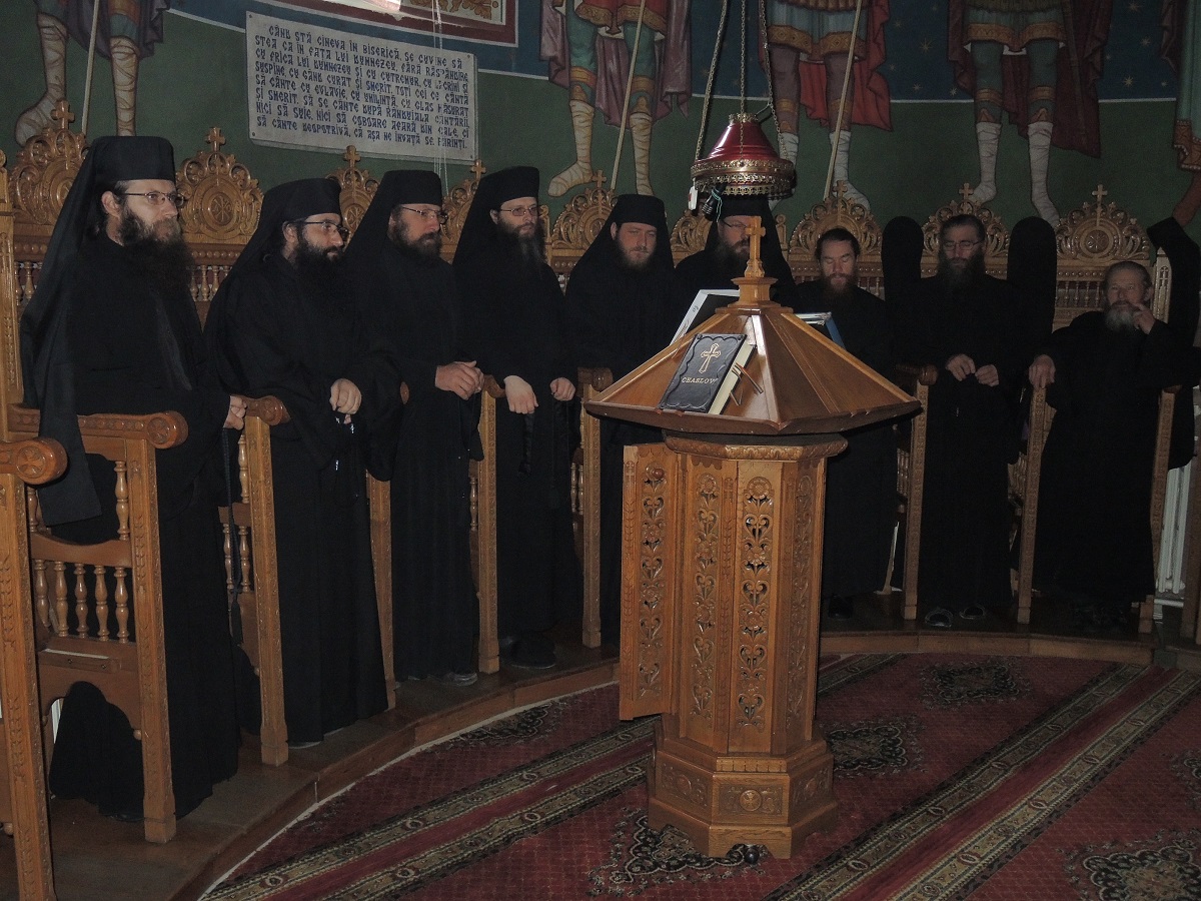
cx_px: 600
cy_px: 450
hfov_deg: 60.0
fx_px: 1041
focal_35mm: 30
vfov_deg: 46.8
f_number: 2
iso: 800
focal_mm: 6.5
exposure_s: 1/125
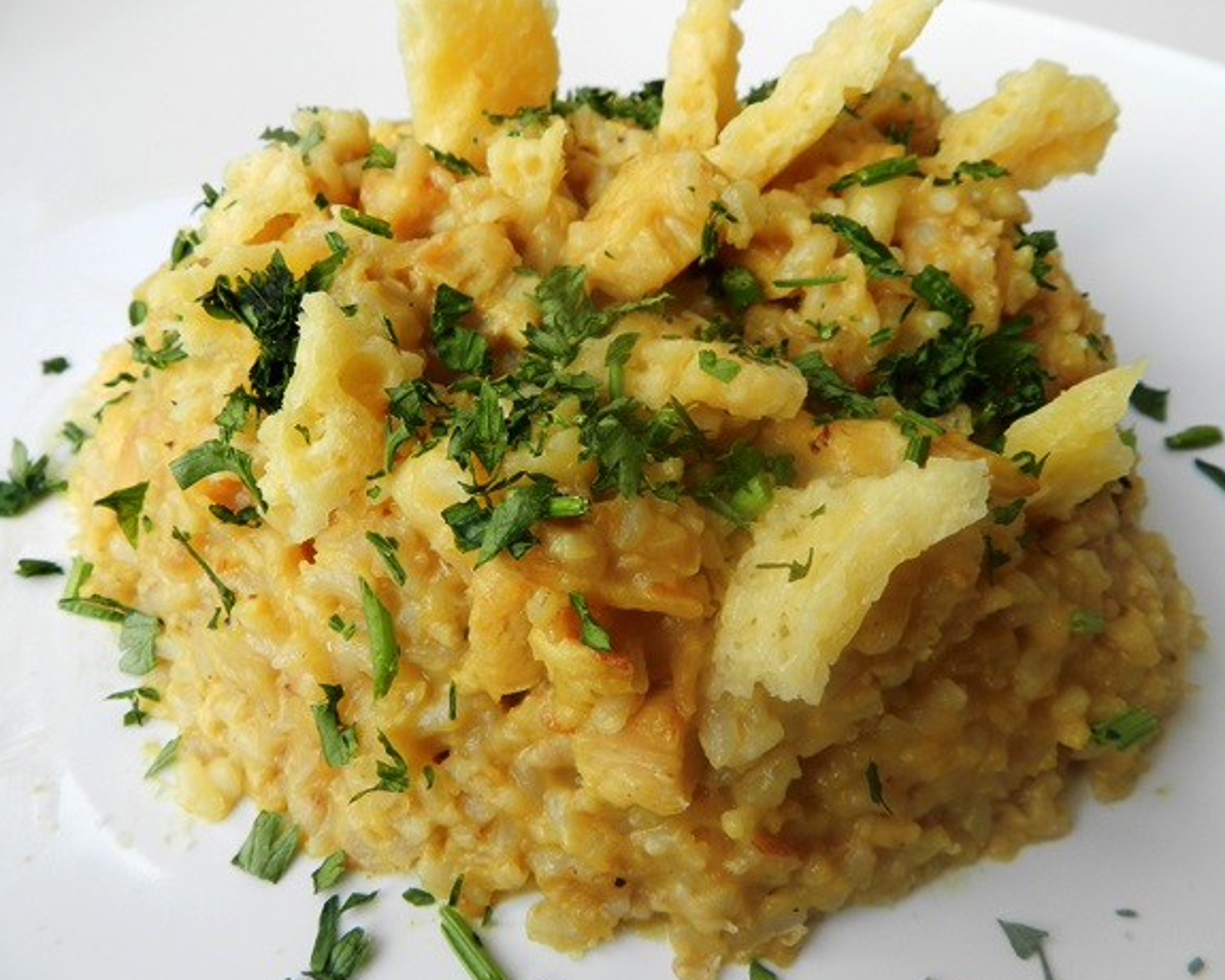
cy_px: 481
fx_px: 906
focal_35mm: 25
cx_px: 637
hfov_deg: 68.1
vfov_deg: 56.8
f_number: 3.4
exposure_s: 1/125
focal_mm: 4
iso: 160
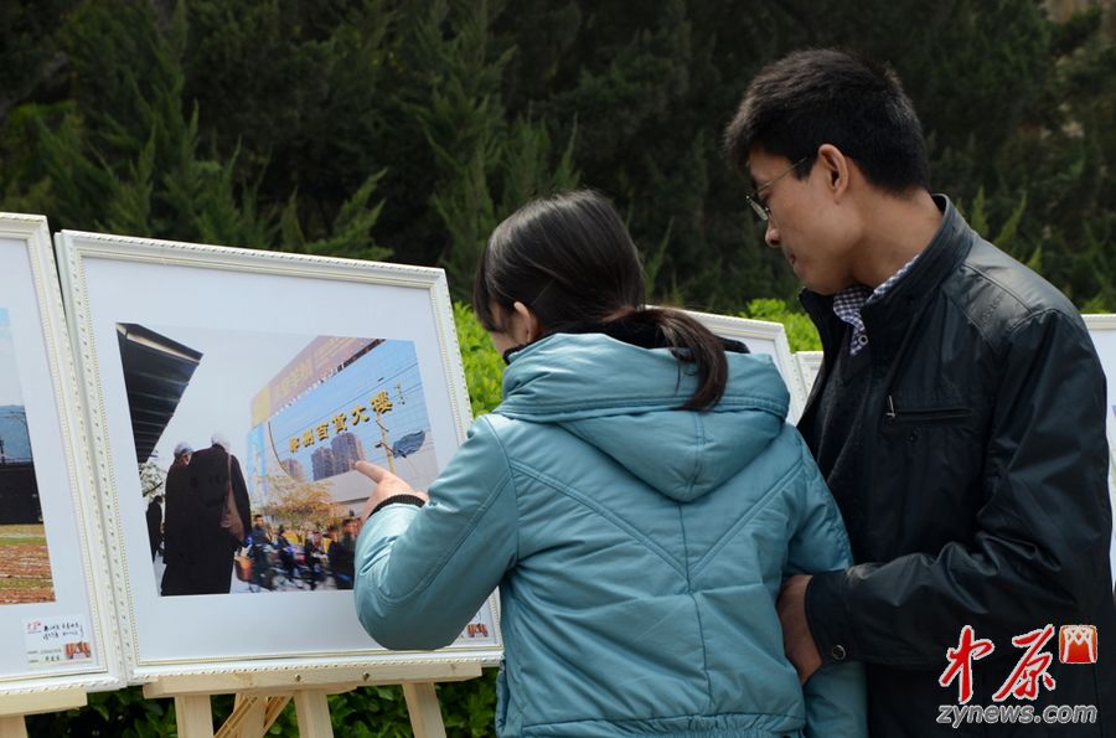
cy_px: 369
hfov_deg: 22.0
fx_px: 2875
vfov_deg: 14.6
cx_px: 558
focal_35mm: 93
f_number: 5.6
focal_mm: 62
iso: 100
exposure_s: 1/250
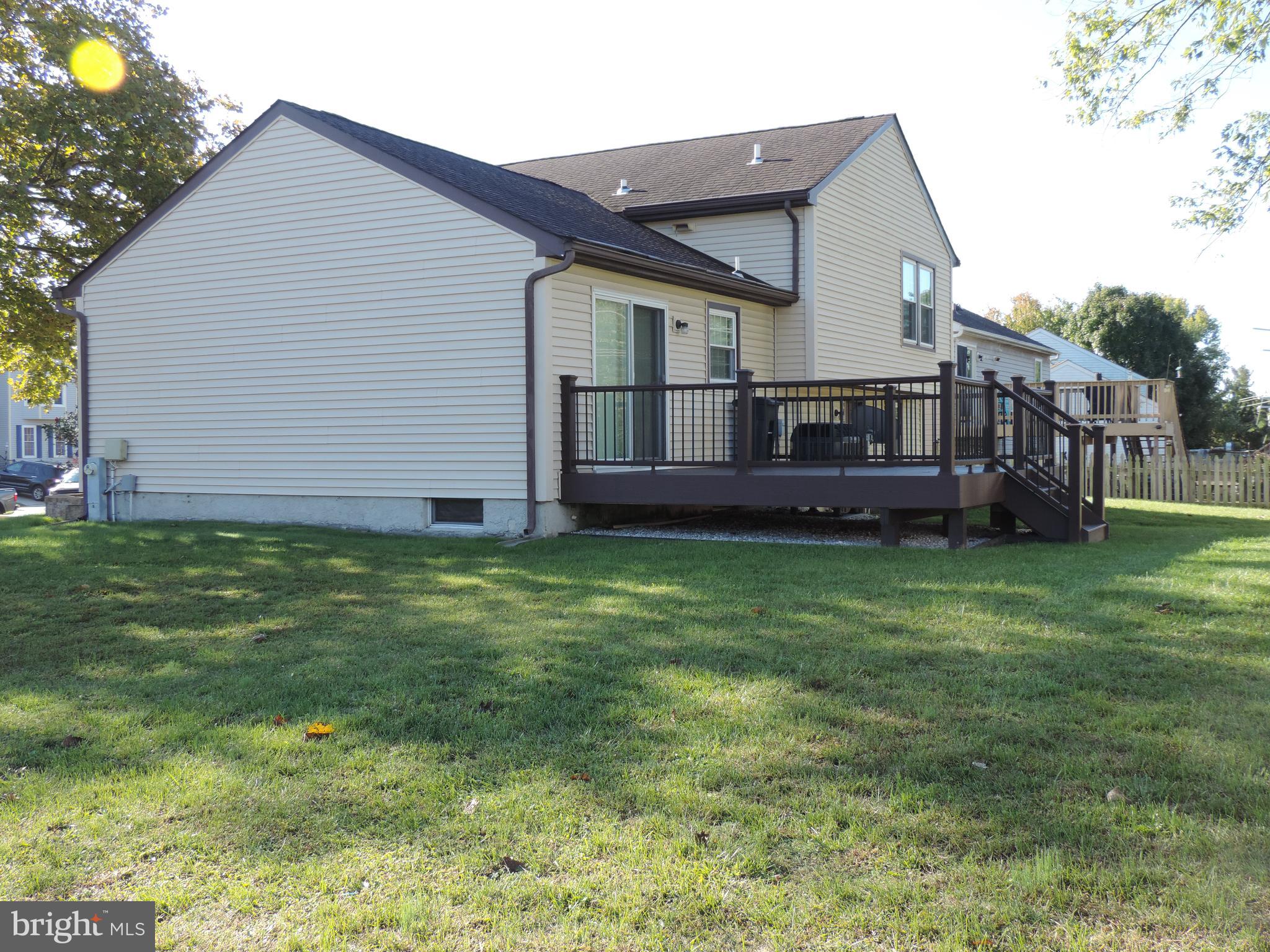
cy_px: 476
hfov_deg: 52.6
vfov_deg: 40.7
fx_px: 1284
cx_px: 635
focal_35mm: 35
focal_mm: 6.2
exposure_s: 1/200
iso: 80
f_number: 3.3
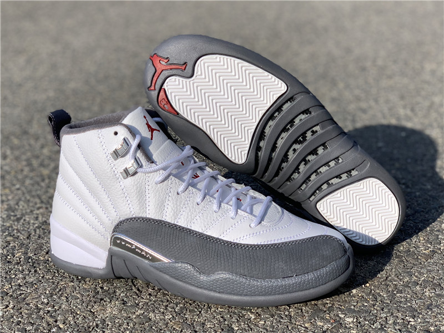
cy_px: 166
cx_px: 222
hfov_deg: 36.8
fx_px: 667
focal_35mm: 52
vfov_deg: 28.0
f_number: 2.4
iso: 16
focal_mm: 6
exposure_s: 1/1597
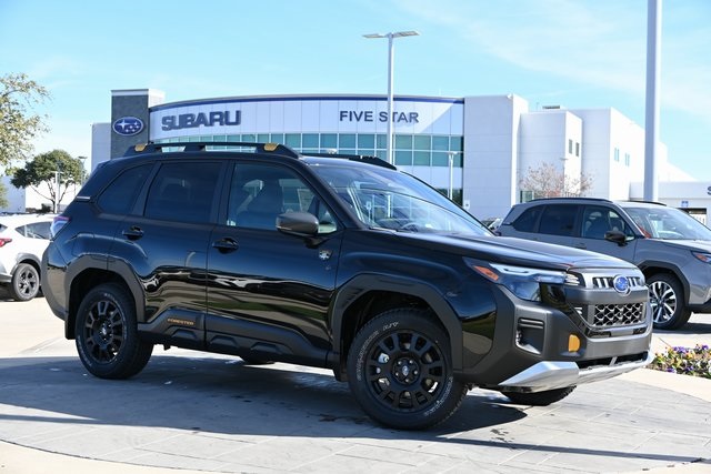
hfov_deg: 38.4
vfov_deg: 26.1
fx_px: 1022
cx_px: 356
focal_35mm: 52
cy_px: 237
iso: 125
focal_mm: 34.5
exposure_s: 1/250
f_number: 5.6
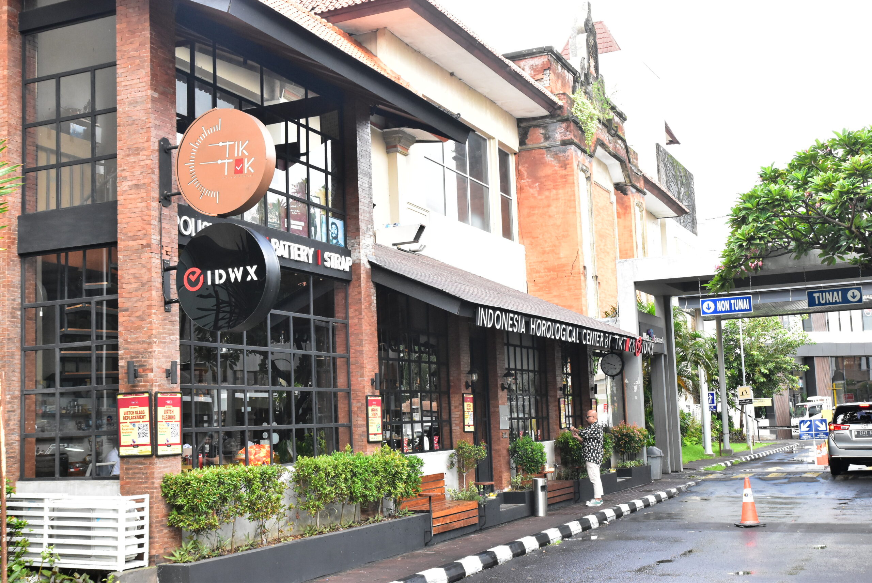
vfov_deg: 30.9
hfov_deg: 44.9
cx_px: 436
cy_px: 292
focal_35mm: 44
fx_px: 1054
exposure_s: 1/500
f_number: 11
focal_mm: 29
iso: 2000
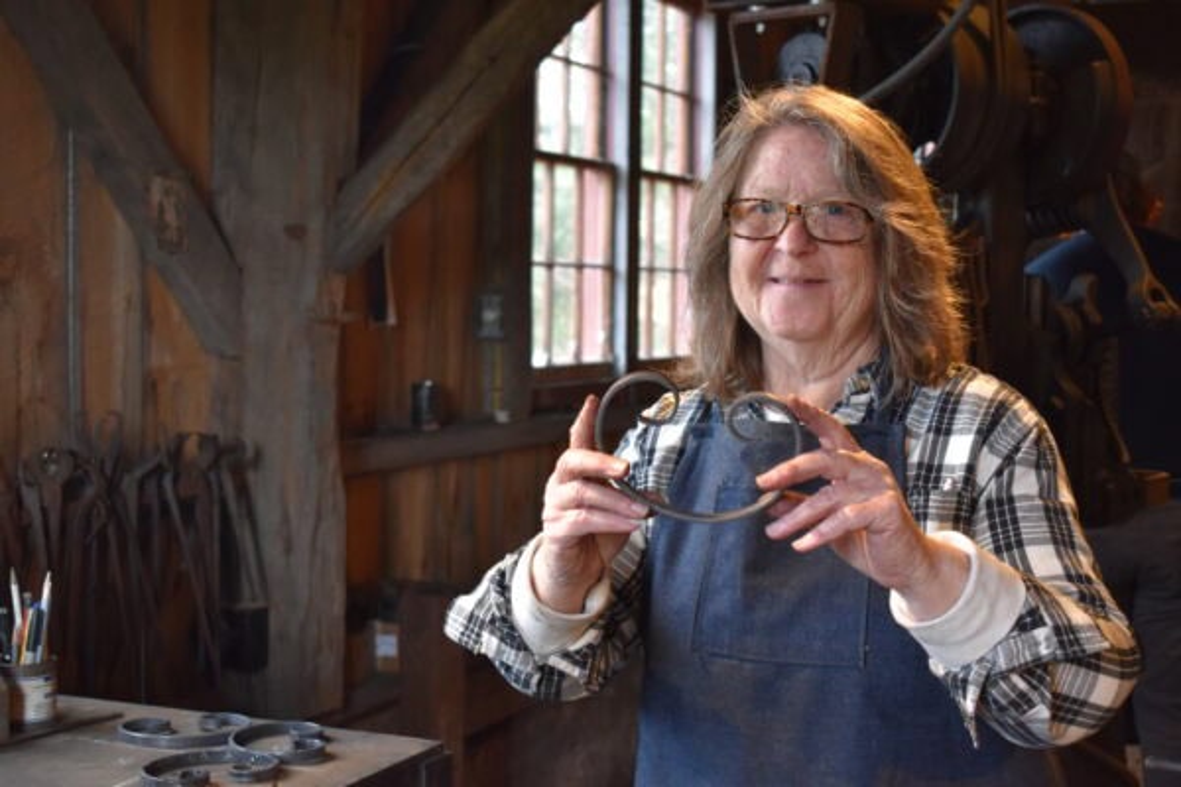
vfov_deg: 25.1
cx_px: 590
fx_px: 1771
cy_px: 394
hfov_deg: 36.9
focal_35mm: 54
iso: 900
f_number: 4.8
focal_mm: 36
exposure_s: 1/60
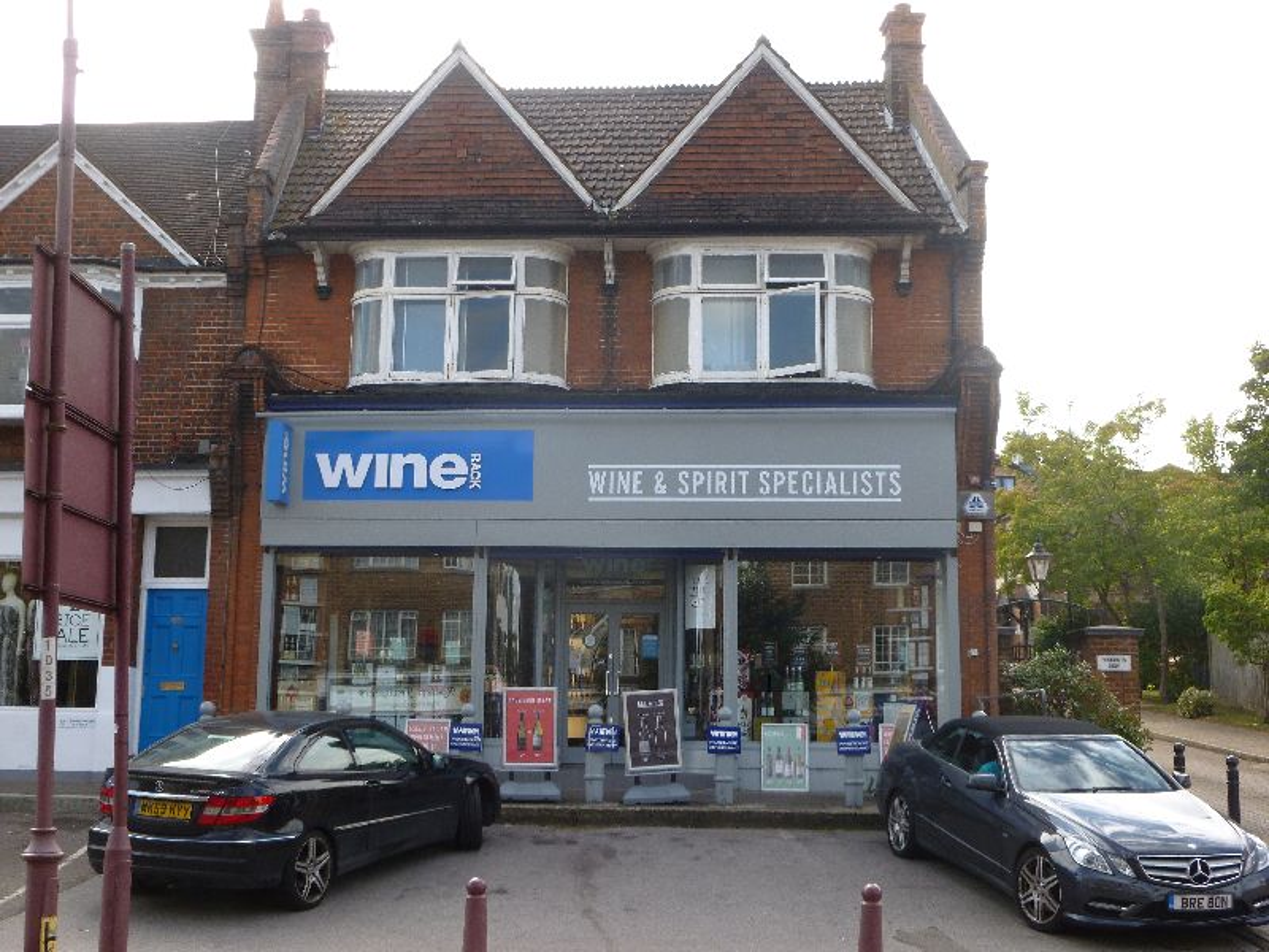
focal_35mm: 41
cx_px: 634
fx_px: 1503
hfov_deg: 45.8
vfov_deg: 35.1
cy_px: 476
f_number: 3.7
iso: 100
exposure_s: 1/320
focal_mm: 7.4
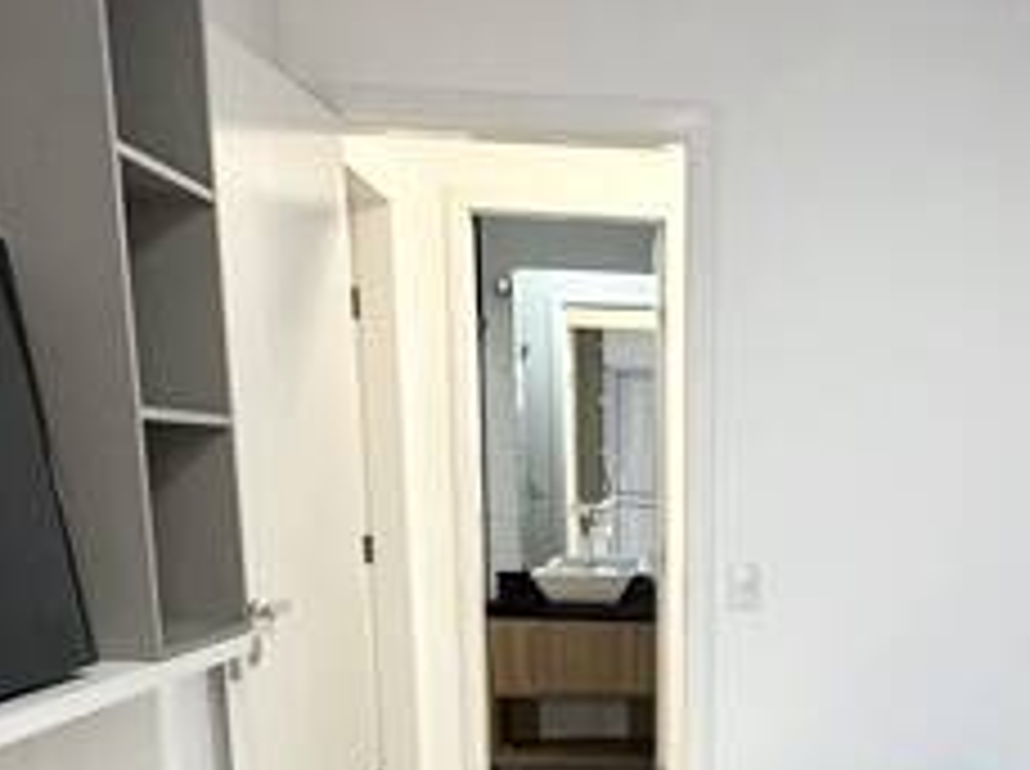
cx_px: 855
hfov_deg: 37.3
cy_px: 869
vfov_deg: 26.9
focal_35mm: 49
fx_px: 1456
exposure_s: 1/120
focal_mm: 2.22
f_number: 2.2
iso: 320
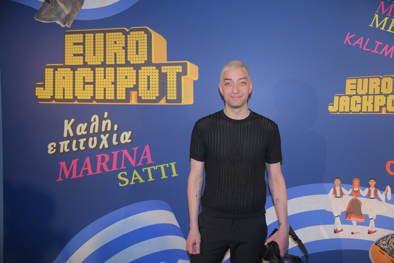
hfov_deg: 50.7
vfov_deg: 35.1
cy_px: 132
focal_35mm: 38
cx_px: 197
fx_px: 416
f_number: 4
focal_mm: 38
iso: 640
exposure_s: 1/250
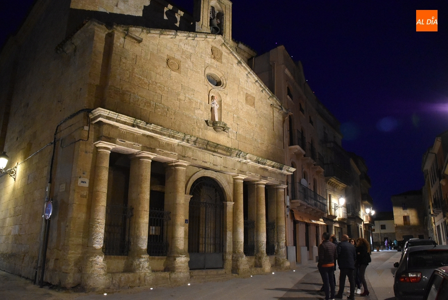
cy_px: 150
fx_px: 336
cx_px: 224
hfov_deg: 67.3
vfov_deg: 48.0
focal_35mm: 27
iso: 5000
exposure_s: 1/60
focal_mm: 18
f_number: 3.5
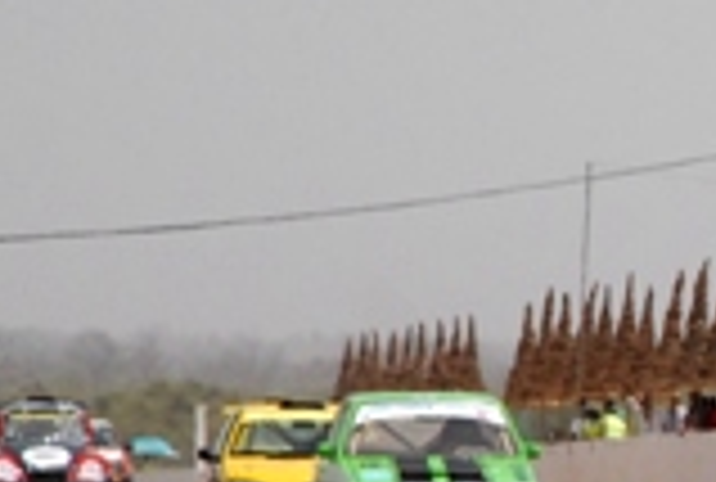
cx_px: 1088
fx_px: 14959
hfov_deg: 2.7
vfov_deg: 1.8
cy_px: 437
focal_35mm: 750
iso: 800
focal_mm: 125
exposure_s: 1/3000
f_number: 7.1
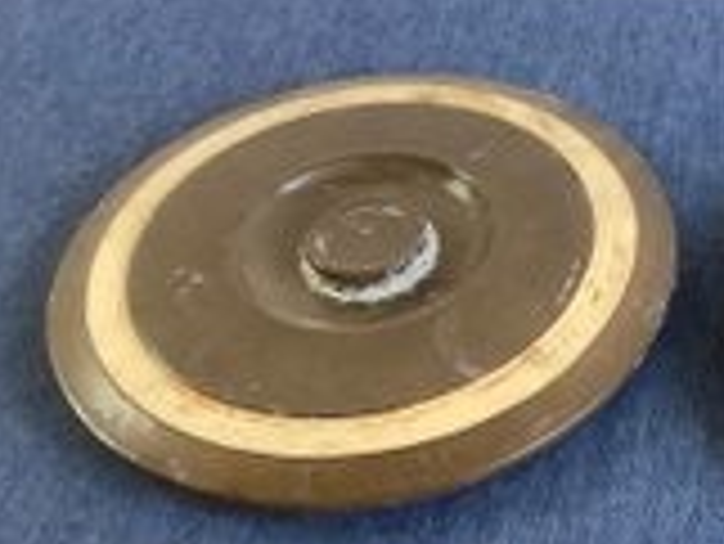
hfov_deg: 27.7
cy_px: 339
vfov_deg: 22.2
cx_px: 722
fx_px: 1381
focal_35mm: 66
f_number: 2.4
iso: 160
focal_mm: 3.3
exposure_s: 1/60
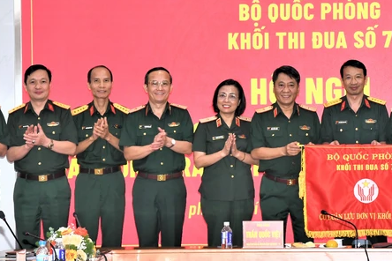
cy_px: 98
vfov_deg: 7.3
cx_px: 269
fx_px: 2058
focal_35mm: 189
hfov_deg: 10.9
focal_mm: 70
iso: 1000
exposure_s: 1/80
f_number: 9
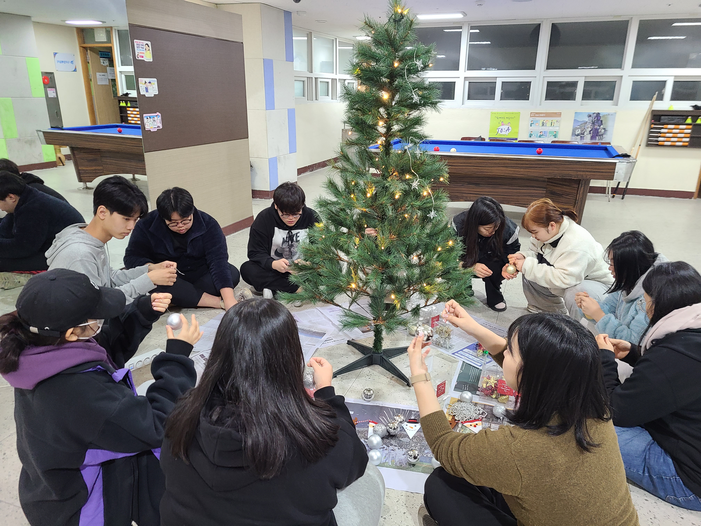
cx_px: 350
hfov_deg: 67.3
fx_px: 527
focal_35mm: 26
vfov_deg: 53.1
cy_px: 263
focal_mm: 5.4
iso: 200
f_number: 1.8
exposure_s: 1/40
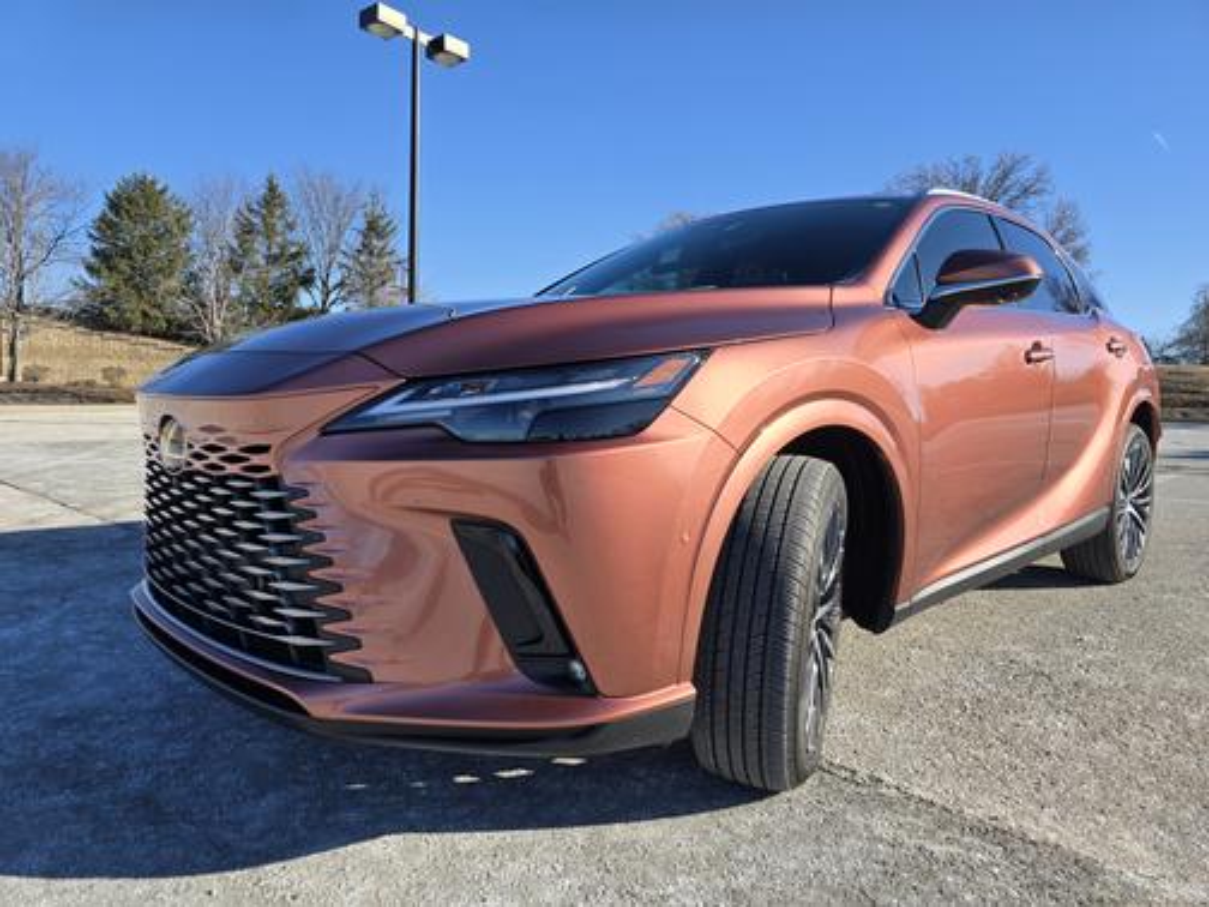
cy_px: 454
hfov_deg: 73.9
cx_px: 604
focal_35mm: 23
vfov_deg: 58.9
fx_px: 803
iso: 12
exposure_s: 1/532
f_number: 1.7
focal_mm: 6.3
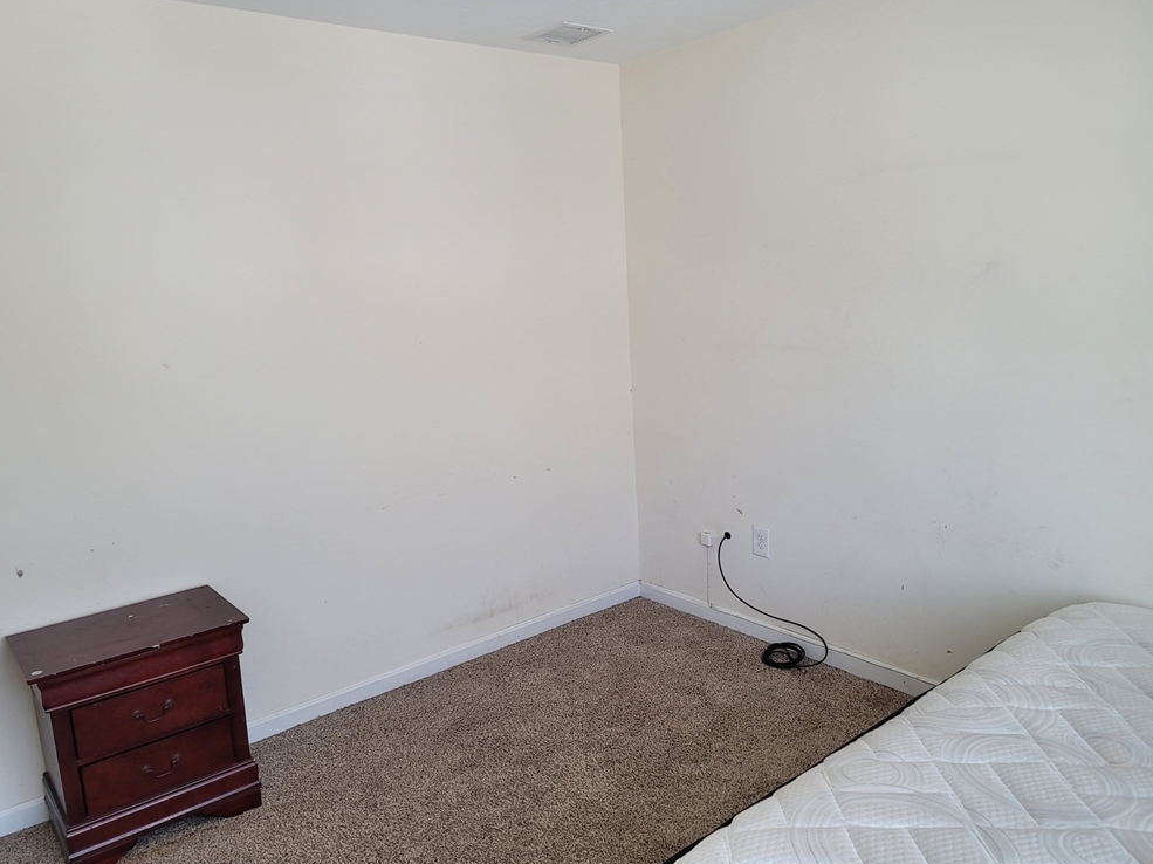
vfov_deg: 53.0
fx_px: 866
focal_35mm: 26
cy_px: 428
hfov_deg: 67.3
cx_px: 571
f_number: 1.8
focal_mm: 7
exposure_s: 1/100
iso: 125
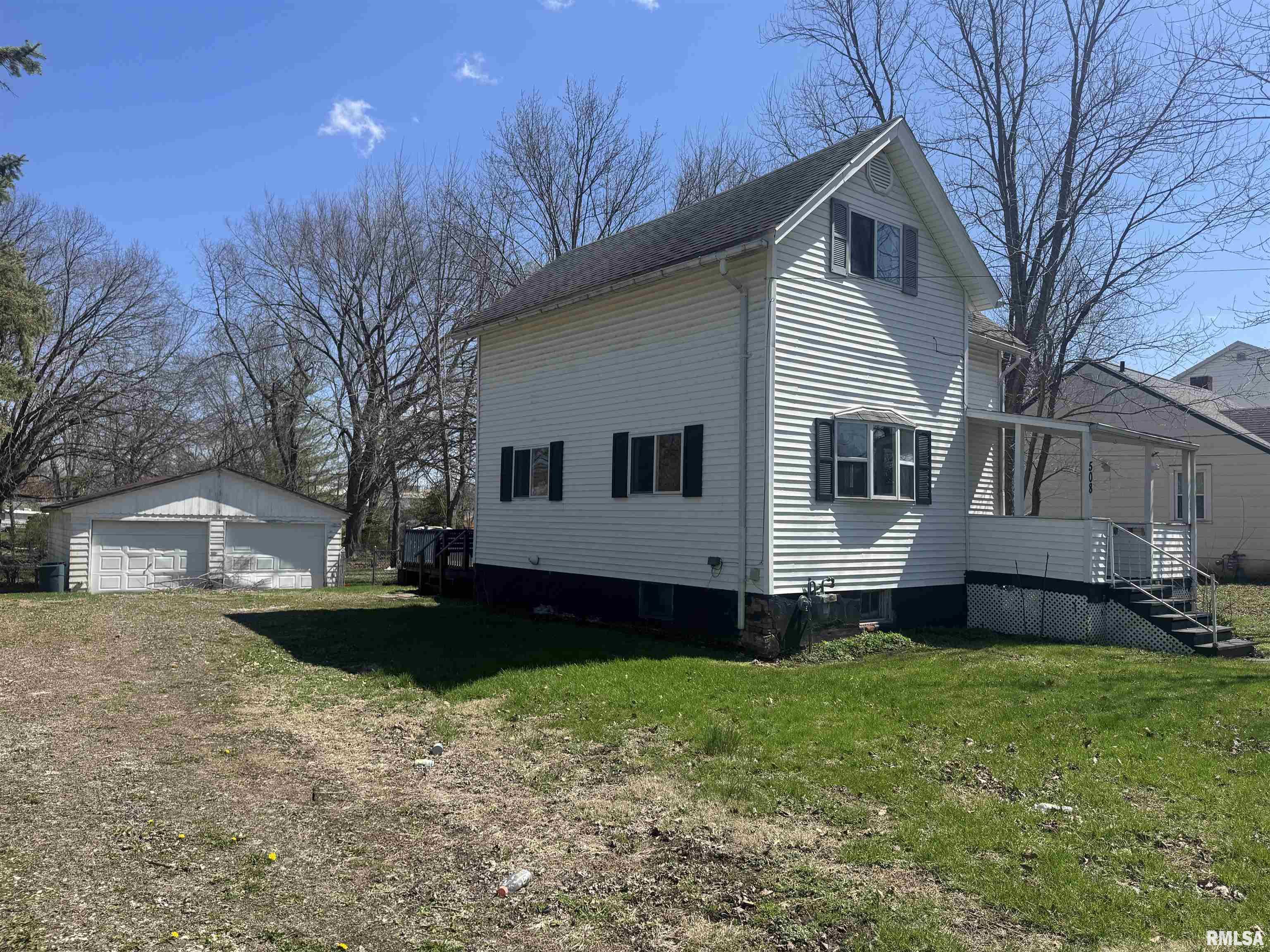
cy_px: 476
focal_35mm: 24
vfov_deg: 56.8
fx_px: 881
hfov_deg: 71.6
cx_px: 635
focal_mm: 6.76
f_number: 1.78
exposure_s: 1/3802
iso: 80
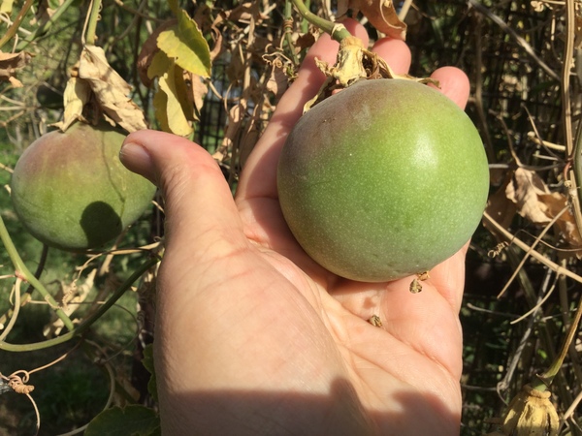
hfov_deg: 58.4
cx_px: 291
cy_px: 218
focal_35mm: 31
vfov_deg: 45.4
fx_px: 521
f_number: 2.4
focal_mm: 3.3
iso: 25
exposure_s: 1/1508
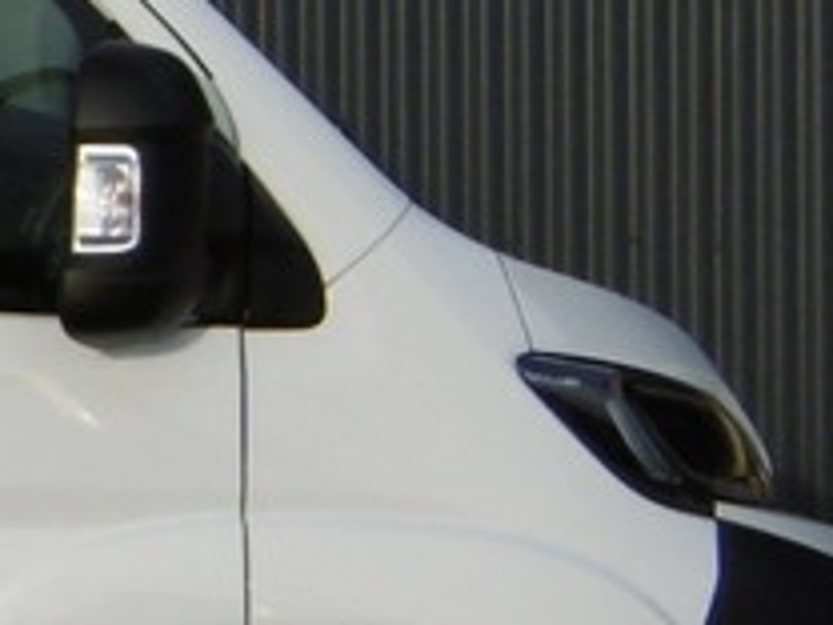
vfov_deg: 6.8
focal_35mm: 219
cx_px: -1133
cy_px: 280
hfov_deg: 8.3
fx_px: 5270
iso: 100
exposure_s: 1/400
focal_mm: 6.8
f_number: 3.7
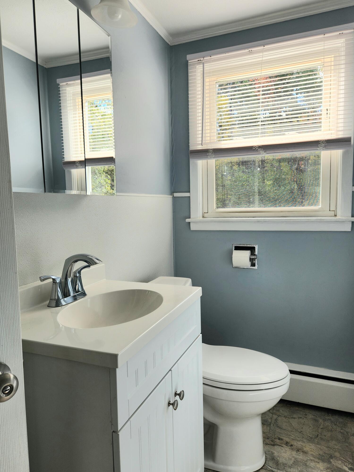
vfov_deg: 73.9
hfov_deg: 58.9
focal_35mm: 23
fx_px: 314
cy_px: 236
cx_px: 177
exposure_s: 1/182
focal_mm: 5.4
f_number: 1.8
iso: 20
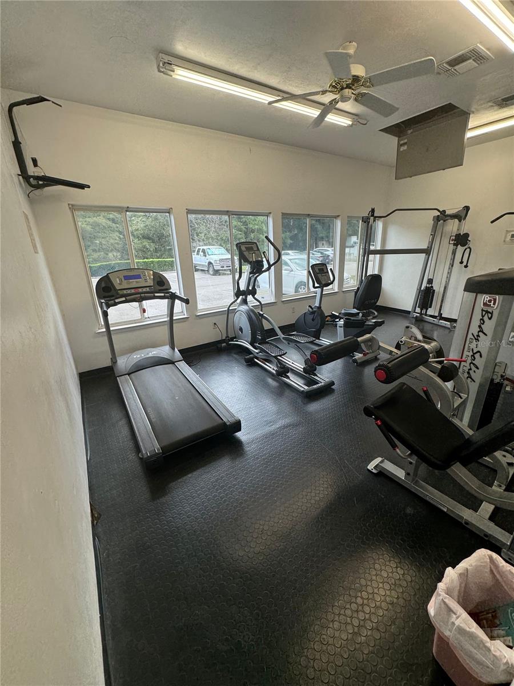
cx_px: 257
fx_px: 277
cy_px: 343
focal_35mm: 14
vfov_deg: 102.1
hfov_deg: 85.7
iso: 64
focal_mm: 2.22
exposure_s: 1/120
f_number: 2.2
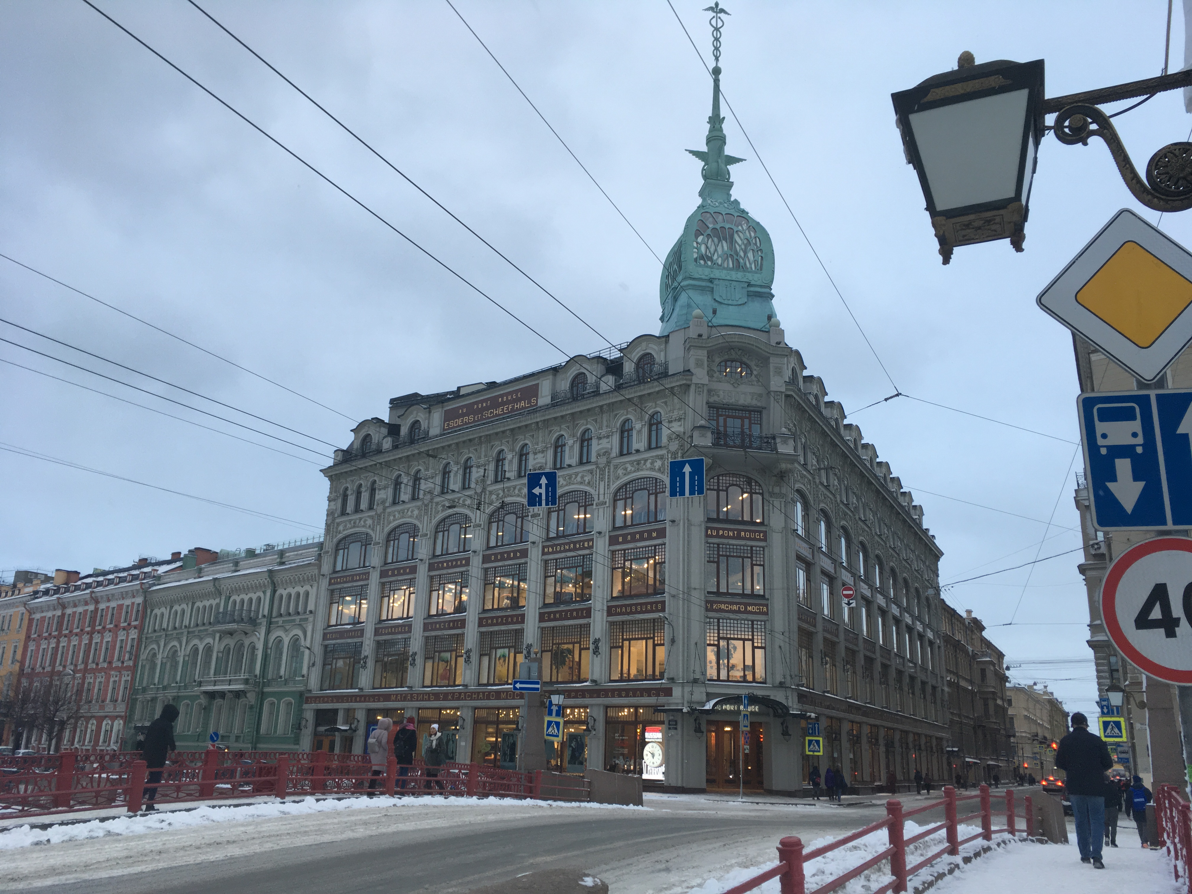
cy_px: 447
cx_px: 596
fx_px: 999
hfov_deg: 61.7
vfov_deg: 48.2
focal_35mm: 29
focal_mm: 4.15
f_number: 2.2
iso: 40
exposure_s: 1/100
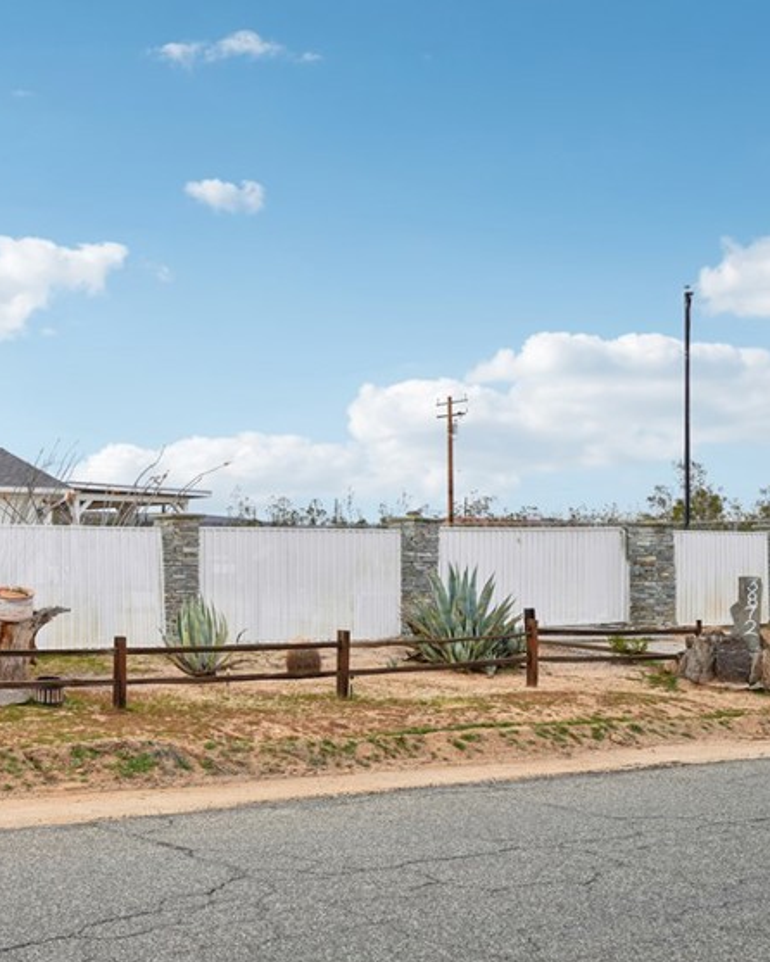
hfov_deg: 29.0
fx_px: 1424
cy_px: 465
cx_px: 66
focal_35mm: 50
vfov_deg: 37.3
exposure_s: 1/125
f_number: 8
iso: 100
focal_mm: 29
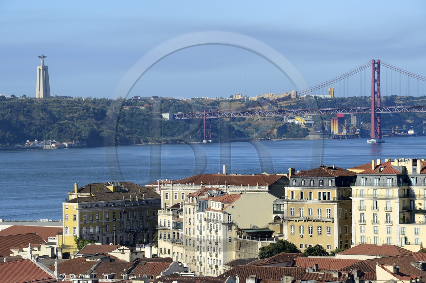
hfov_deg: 12.5
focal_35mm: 165
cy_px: 142
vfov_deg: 8.3
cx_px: 213
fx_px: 1951
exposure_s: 1/320
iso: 200
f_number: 13
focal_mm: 165
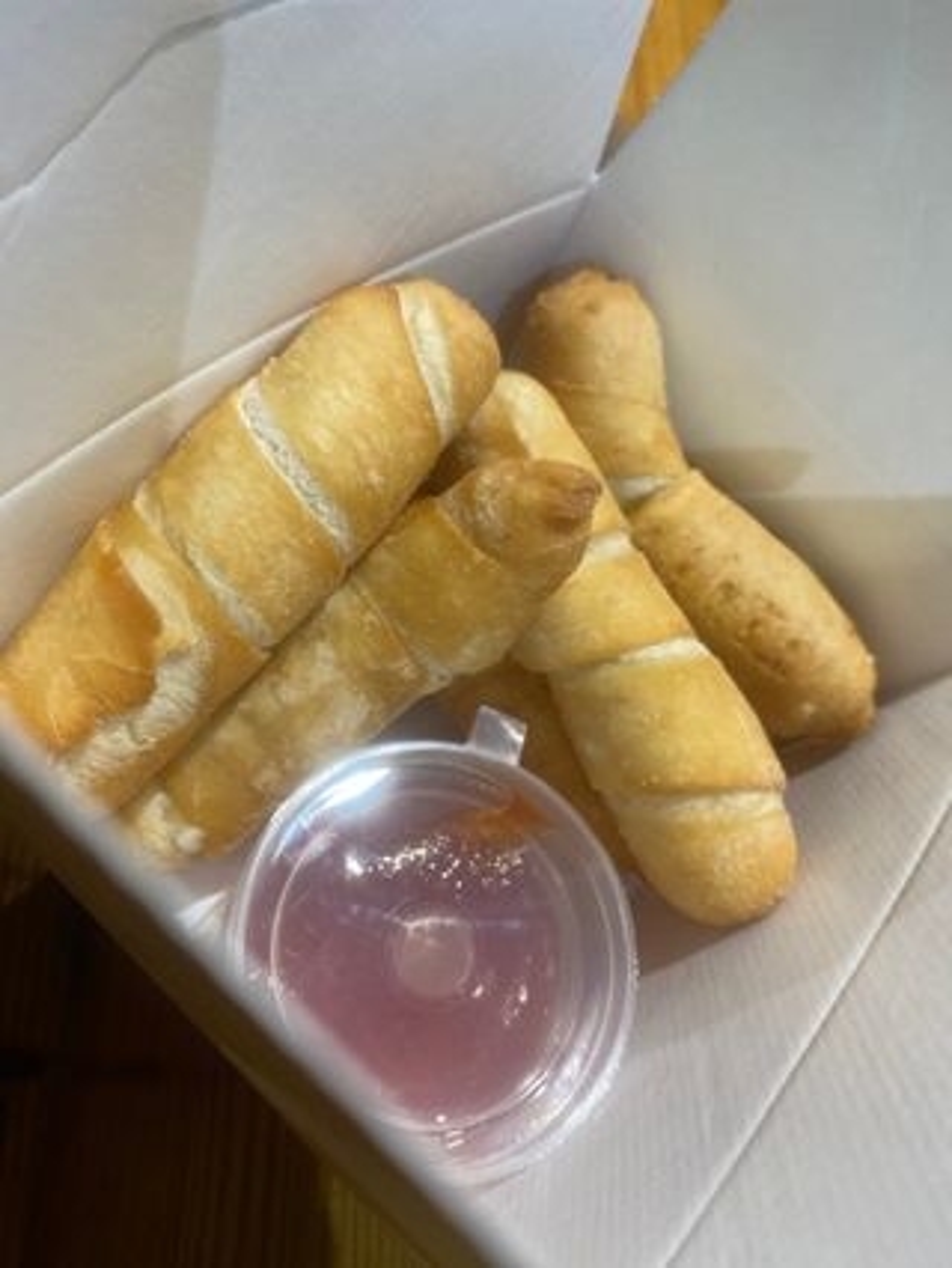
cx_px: 476
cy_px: 634
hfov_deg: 53.1
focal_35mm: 26
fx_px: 952
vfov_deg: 67.3
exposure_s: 1/50
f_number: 1.8
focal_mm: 4.25
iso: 160
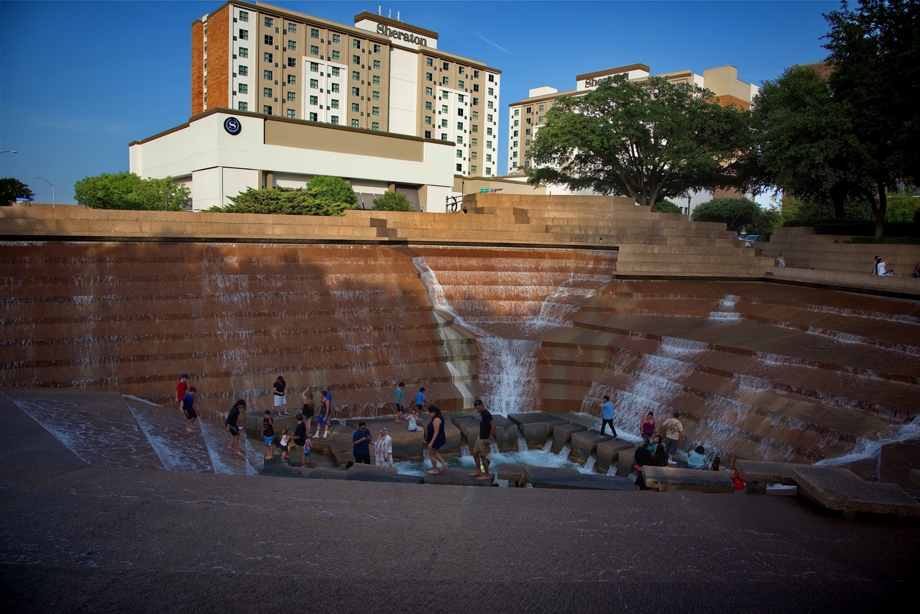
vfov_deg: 53.2
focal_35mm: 24
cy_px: 307
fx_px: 613
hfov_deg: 73.7
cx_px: 460
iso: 100
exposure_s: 1/200
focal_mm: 24
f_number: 7.1
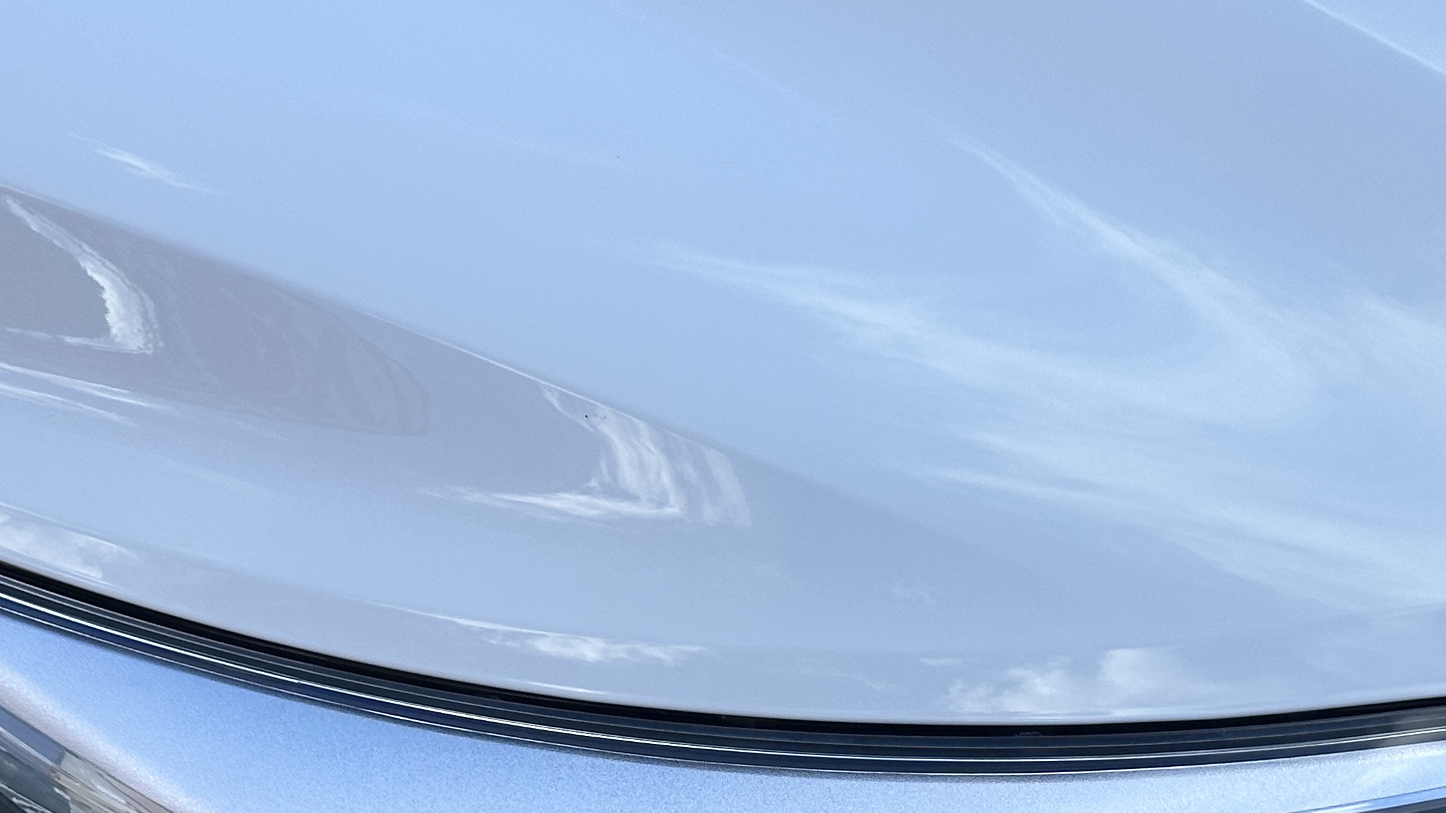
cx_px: 818
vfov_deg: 12.4
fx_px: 3681
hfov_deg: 22.2
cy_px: 874
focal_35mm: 96
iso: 64
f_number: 1.78
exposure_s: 1/1227
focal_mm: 6.86
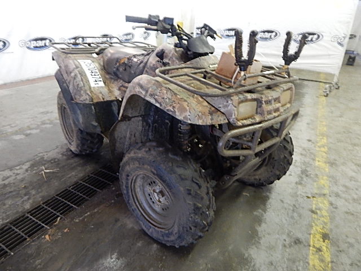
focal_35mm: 22
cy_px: 136
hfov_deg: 76.4
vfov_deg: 61.1
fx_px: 229
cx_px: 180
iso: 400
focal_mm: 4
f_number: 3
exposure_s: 1/13
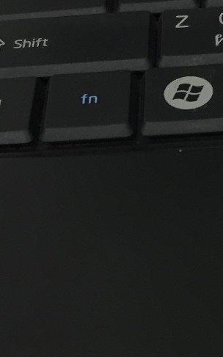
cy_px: 134
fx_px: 1002
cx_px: 152
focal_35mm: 103
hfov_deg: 12.7
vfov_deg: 20.2
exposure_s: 1/33
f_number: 2.2
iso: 100
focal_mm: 4.15
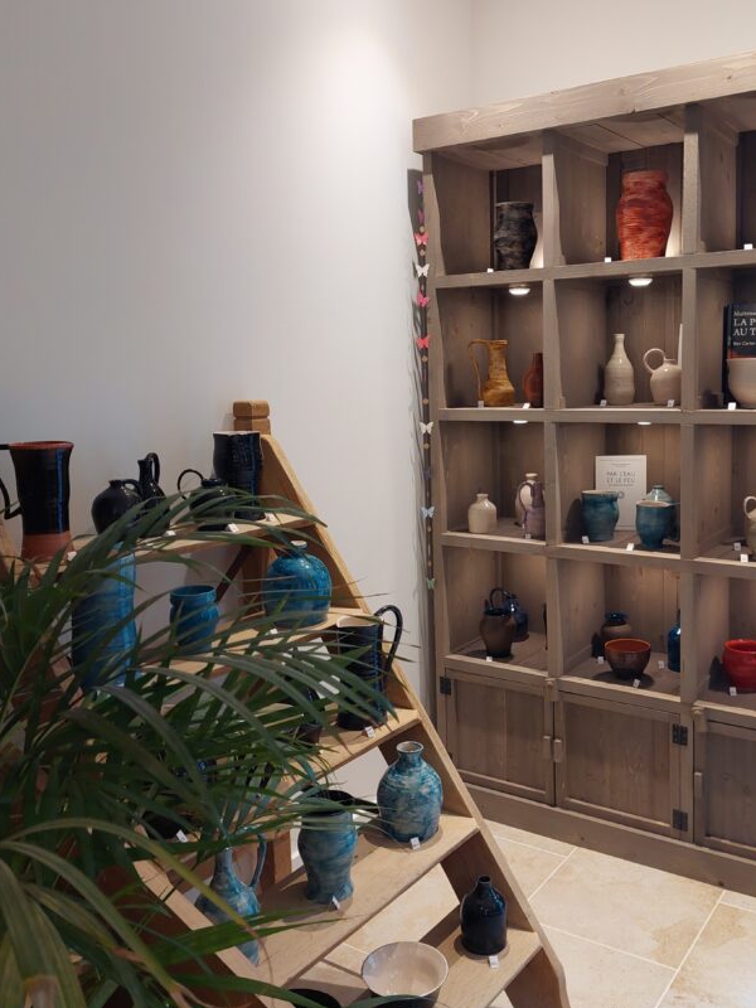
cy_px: 460
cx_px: 428
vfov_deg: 56.7
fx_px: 932
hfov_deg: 44.1
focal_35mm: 32
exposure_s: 1/50
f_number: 1.8
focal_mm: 5.23
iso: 200
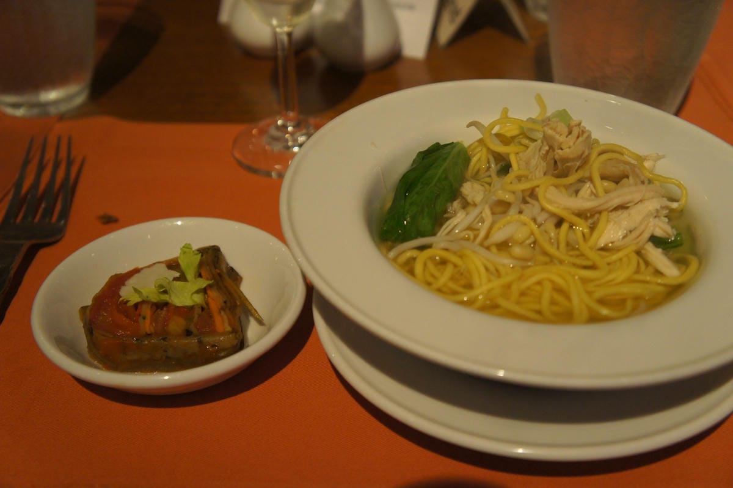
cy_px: 244
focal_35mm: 43
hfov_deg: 45.4
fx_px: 875
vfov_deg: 31.2
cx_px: 366
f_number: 4
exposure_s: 1/50
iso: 1250
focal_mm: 29
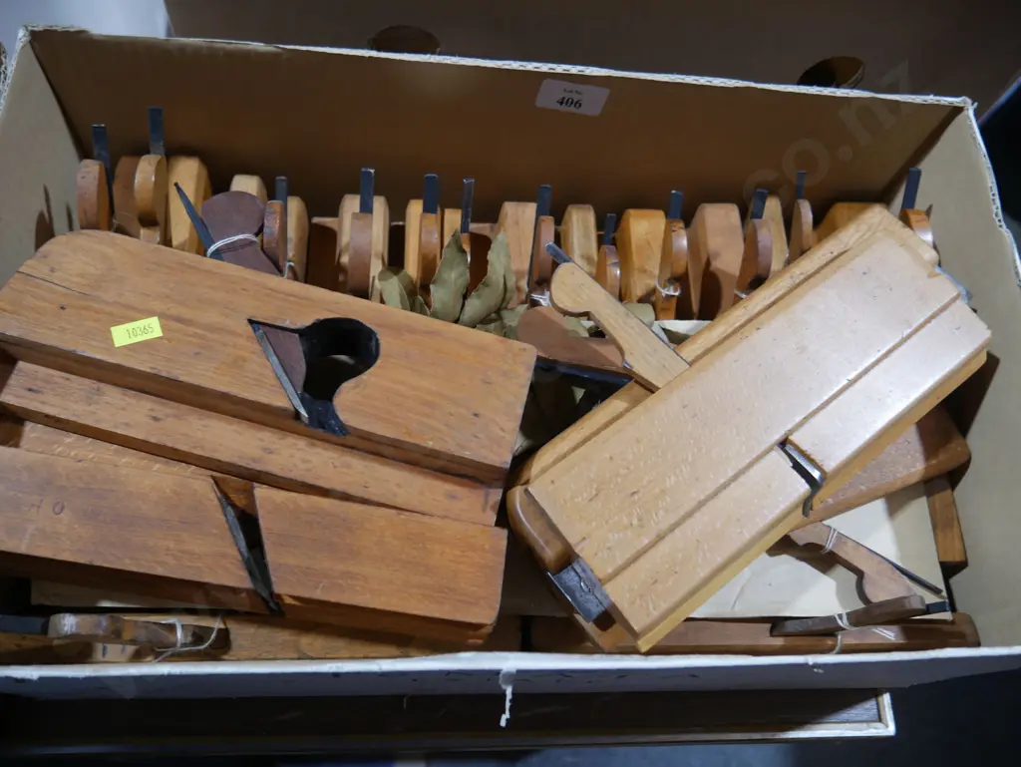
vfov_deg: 49.8
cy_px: 384
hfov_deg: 63.4
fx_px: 826
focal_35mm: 28
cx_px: 510
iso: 320
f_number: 3.5
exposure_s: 1/60
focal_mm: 14
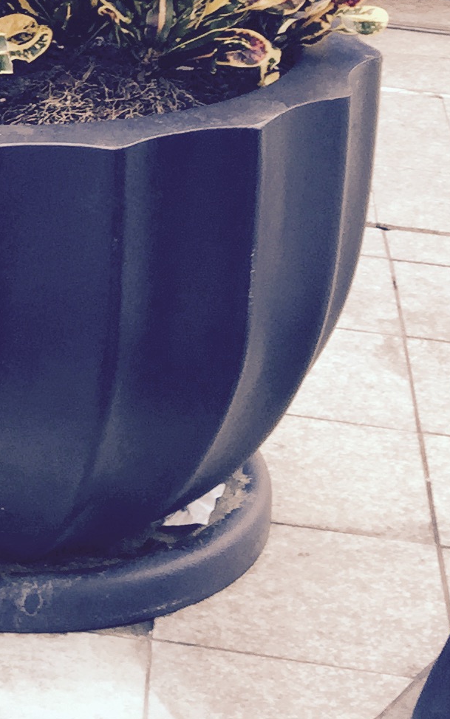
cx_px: -630
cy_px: -4
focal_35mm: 103
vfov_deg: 19.6
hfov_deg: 10.8
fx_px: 2021
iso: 32
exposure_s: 1/271
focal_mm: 4.15
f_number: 2.2
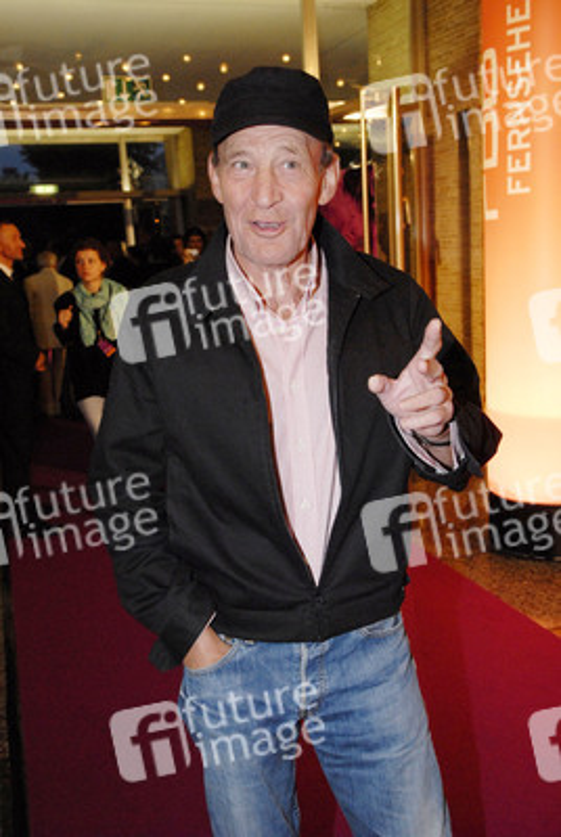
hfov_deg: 37.0
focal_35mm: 36
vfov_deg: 53.1
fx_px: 839
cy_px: 418
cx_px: 280
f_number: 5.6
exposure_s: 1/125
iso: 800
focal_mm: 24
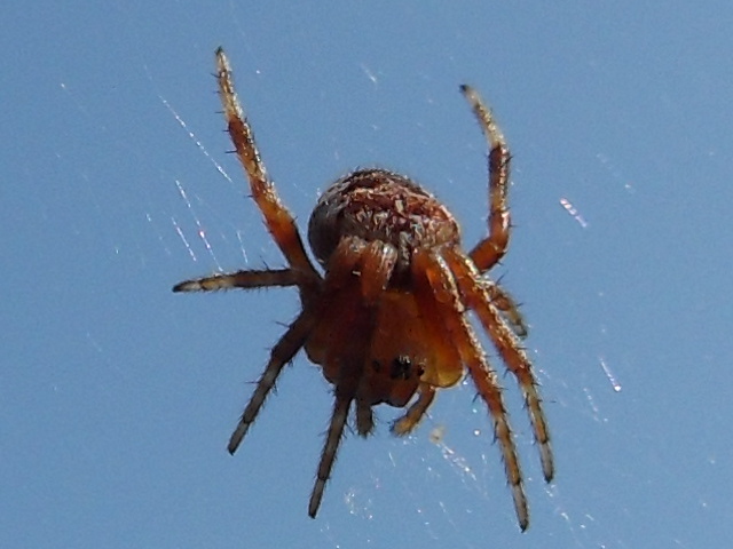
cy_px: 274
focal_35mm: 35
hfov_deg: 52.6
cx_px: 366
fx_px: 741
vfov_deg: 40.7
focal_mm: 6.3
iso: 80
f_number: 8.2
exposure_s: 1/250
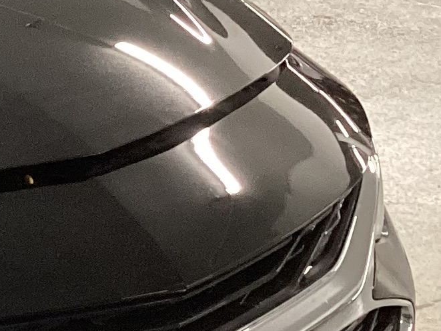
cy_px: 211
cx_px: -512
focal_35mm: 153
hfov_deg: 11.3
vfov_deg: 9.7
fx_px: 1950
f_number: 2.4
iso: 250
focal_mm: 3.3
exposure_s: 1/60
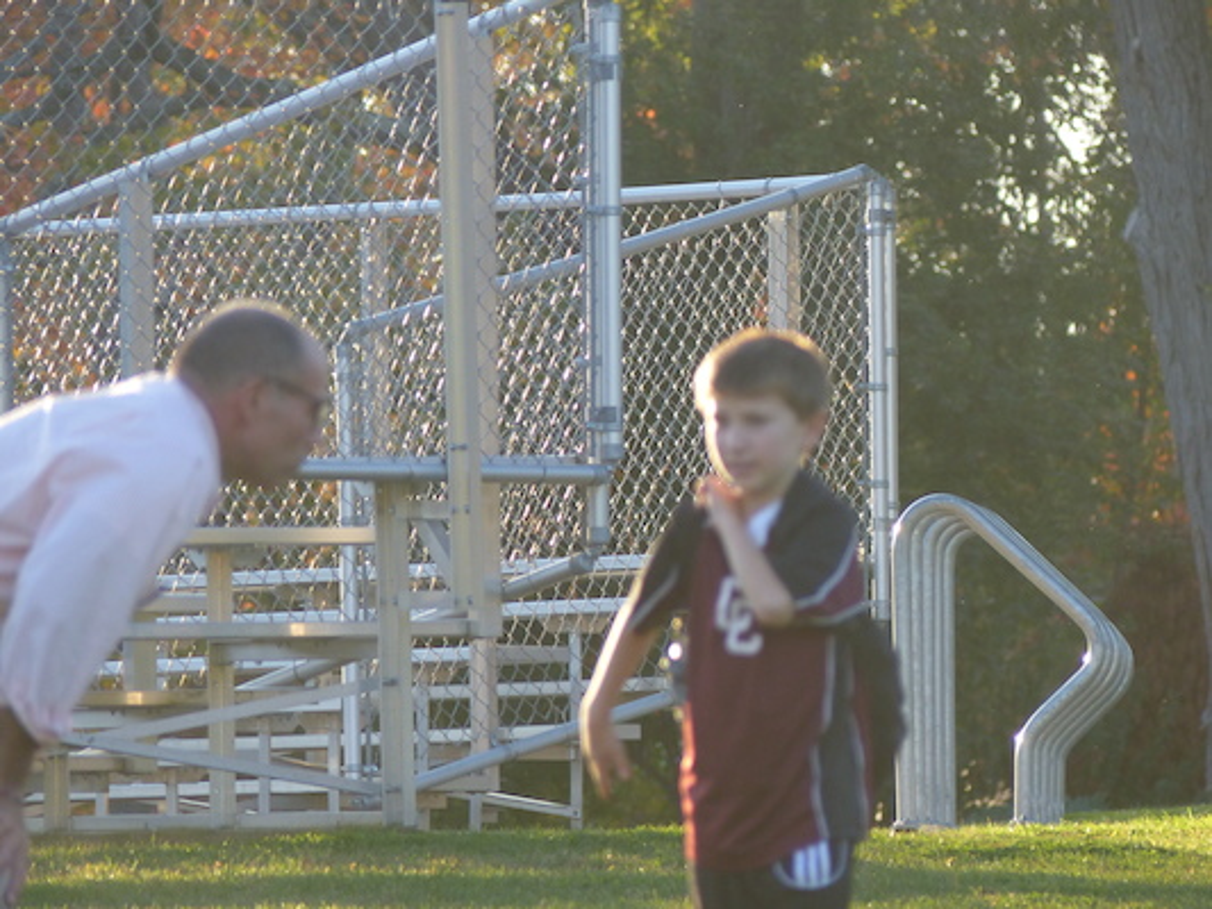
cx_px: 606
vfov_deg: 2.5
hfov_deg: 3.4
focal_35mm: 584
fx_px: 20452
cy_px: 454
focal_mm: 105.1
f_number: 2.8
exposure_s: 1/500
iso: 200
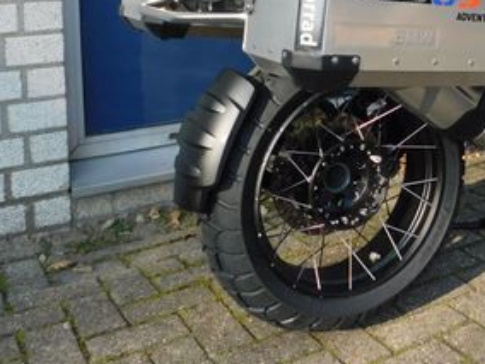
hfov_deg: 34.2
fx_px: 757
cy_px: -32
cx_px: 406
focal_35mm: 54
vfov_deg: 25.2
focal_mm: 4.1
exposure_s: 1/400
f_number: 3
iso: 125
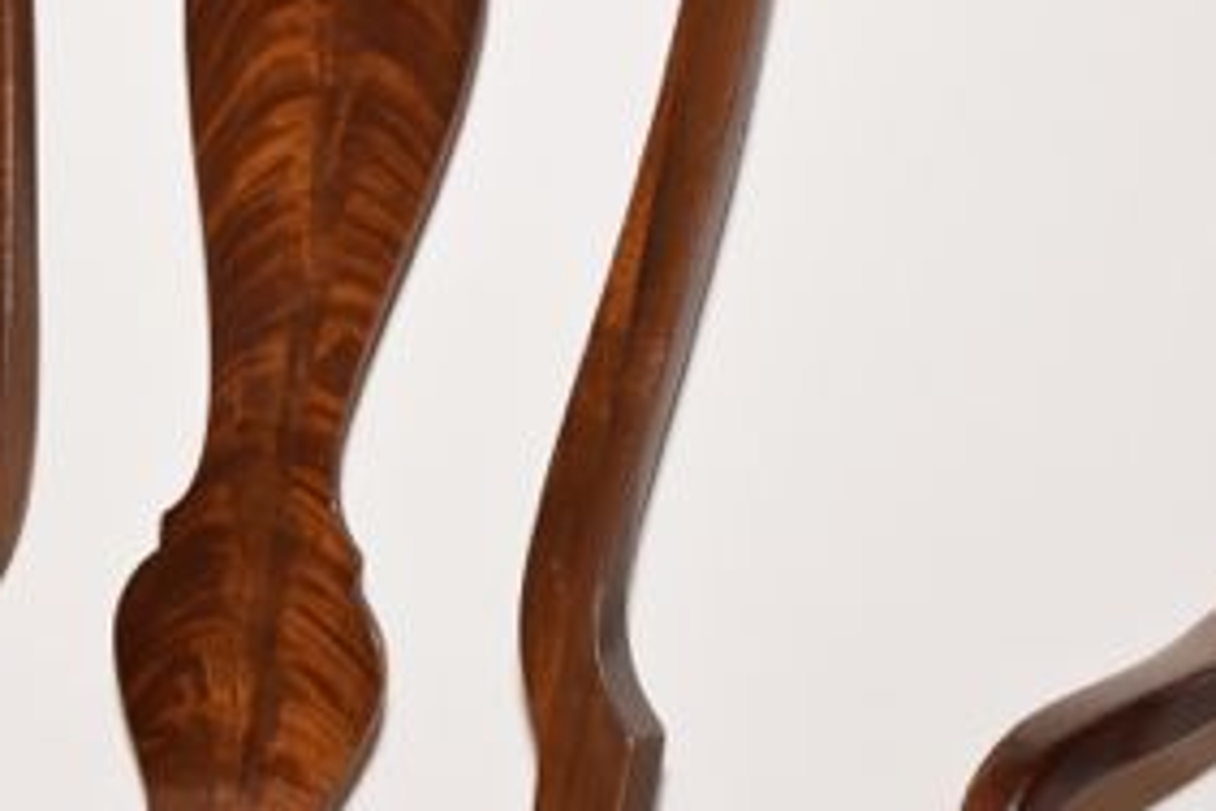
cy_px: 283
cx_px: 276
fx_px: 6320
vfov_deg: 7.3
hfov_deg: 11.0
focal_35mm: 187
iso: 800
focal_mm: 55
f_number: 5.6
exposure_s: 1/125
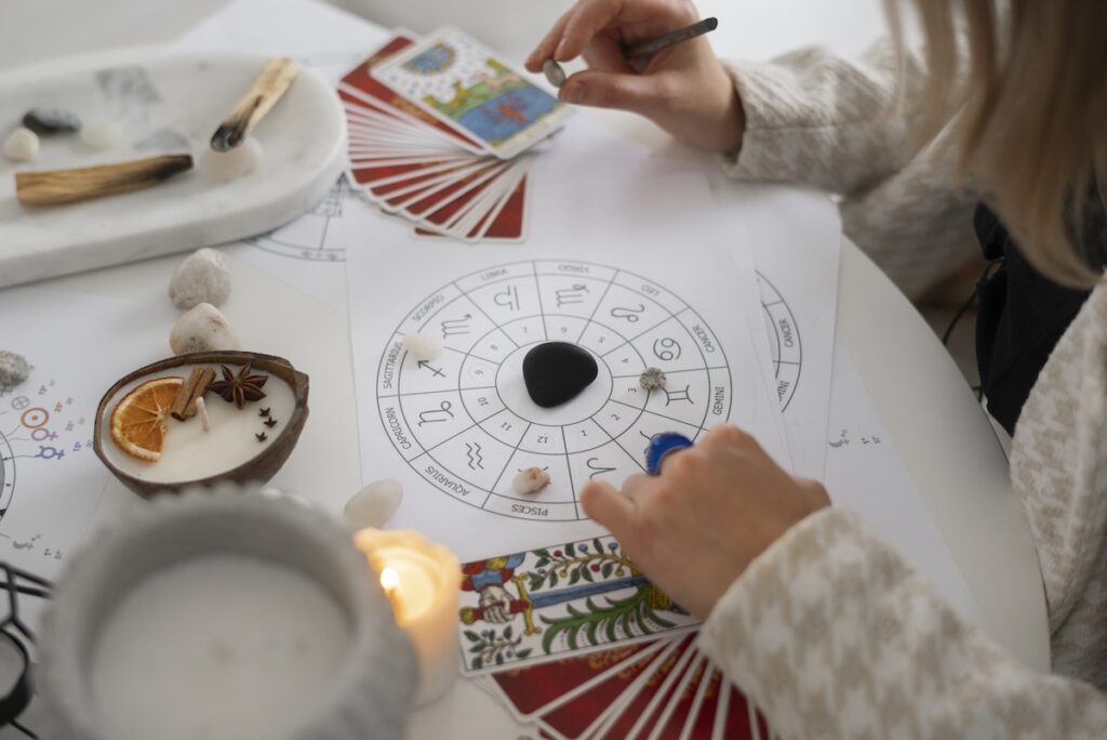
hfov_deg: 34.5
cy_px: 370
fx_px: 1784
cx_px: 554
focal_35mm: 58
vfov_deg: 23.4
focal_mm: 58
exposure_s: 1/160
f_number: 2.5
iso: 640
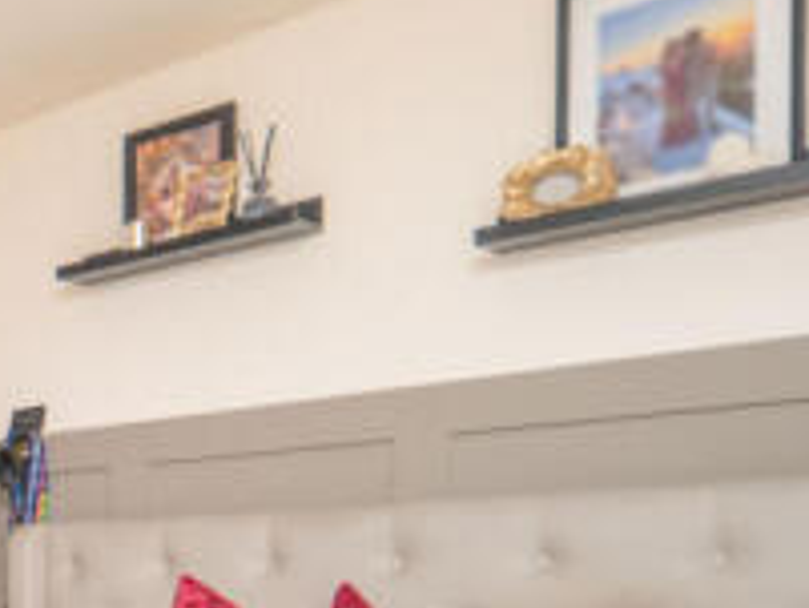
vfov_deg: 27.9
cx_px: -284
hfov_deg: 30.4
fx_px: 1099
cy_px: 687
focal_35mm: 47
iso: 250
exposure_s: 1/80
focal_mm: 15
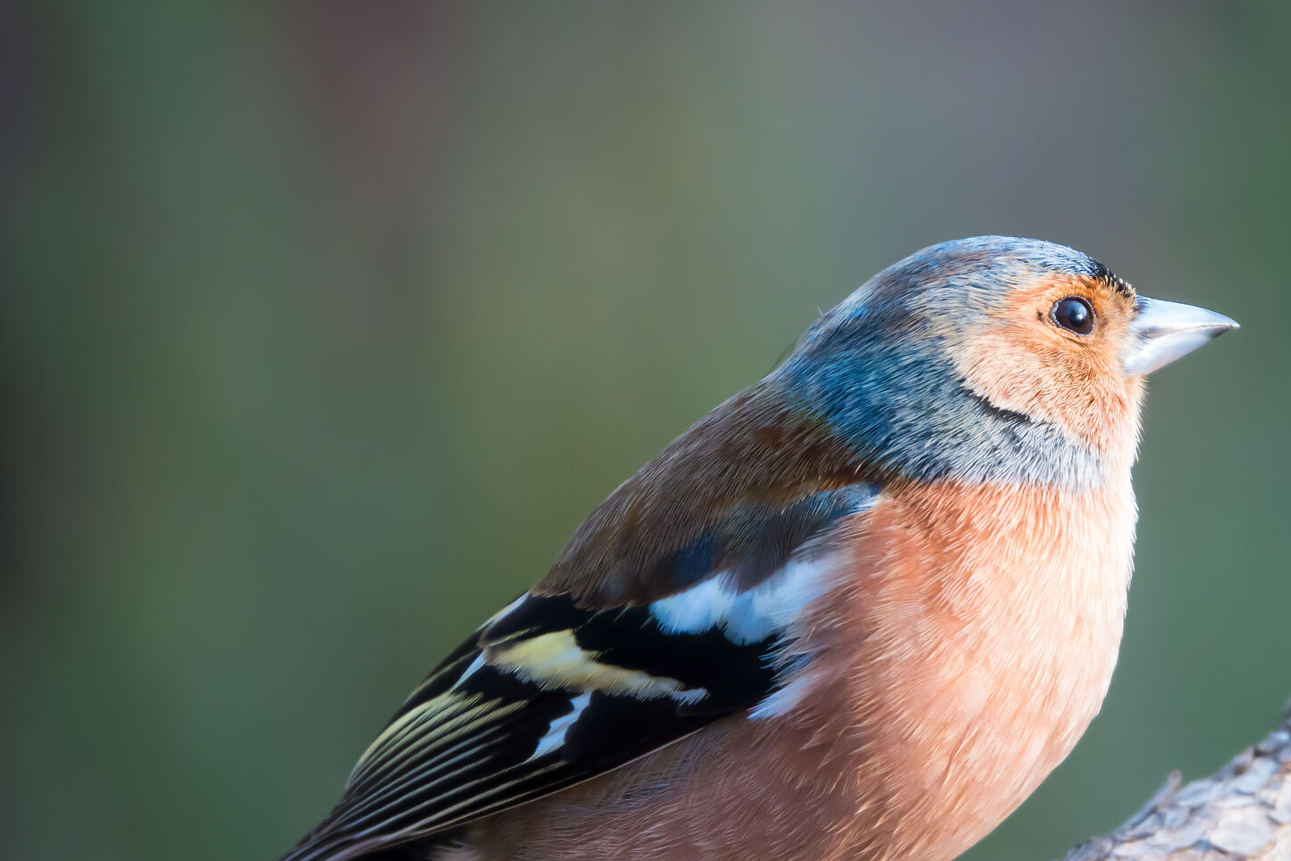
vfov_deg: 1.4
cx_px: 1015
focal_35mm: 997
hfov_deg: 2.1
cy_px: 645
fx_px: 35755
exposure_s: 1/250
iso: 500
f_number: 4
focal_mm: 220
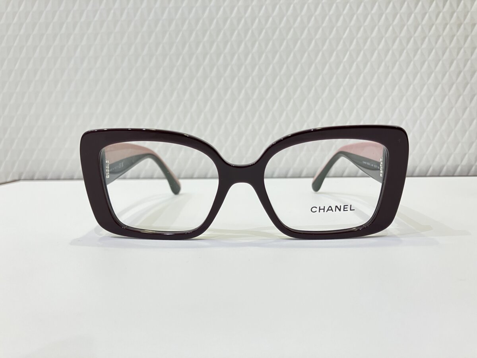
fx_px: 386
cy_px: 179
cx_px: 238
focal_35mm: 28
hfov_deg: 63.4
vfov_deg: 49.7
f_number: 1.8
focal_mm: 3.99
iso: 100
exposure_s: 1/60
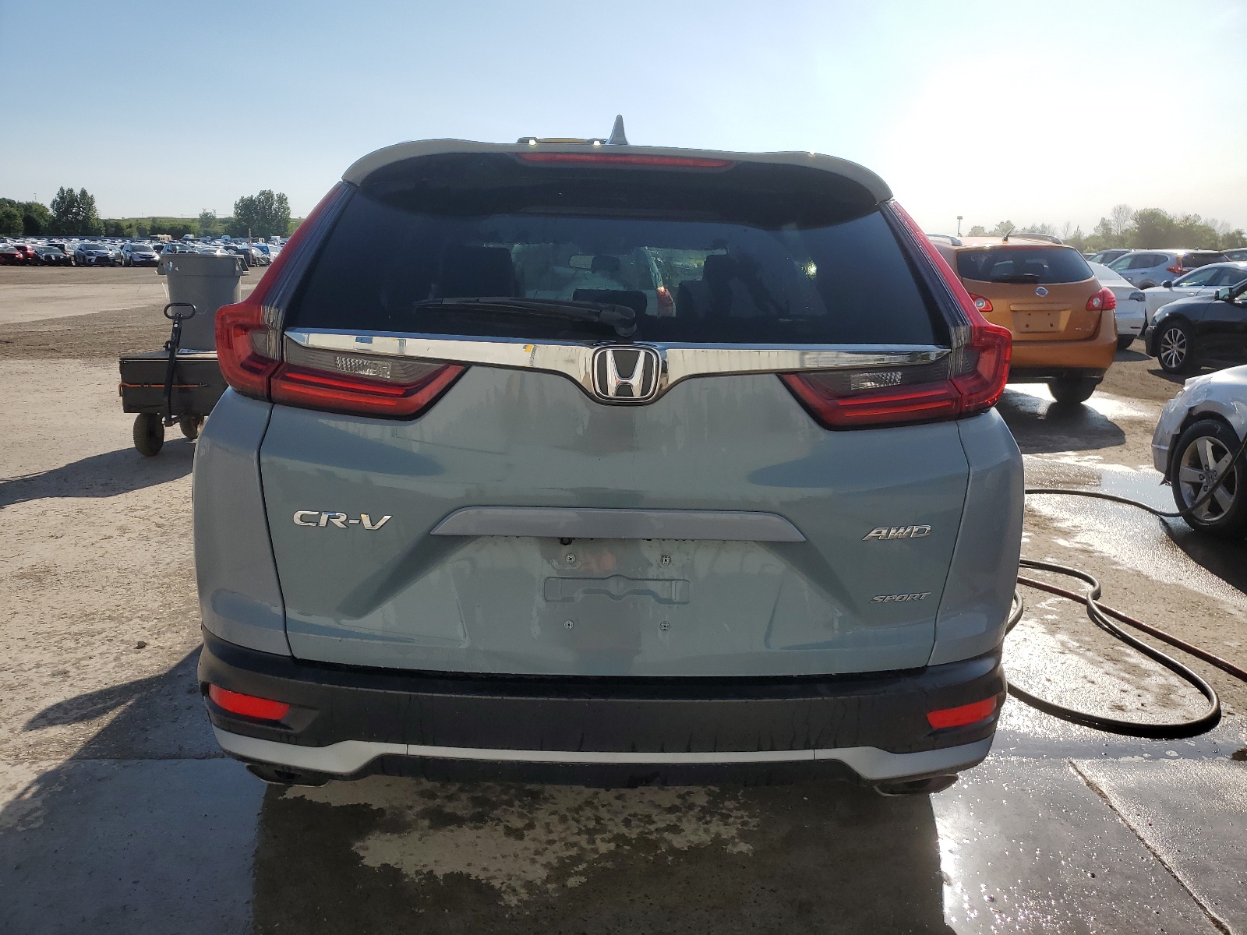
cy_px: 468
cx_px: 624
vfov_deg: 53.1
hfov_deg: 67.3
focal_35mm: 26
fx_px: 937
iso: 50
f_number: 1.5
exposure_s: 1/5000
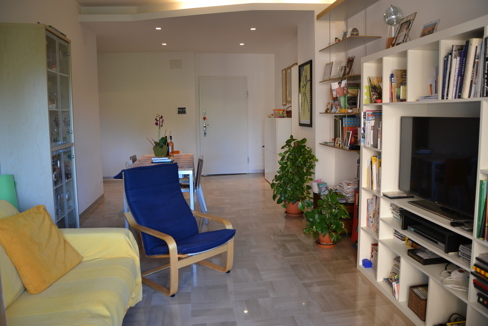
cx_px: 244
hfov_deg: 67.4
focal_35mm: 27
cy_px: 163
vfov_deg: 47.9
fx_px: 366
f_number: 3.5
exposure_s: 1/50
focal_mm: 18
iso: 400
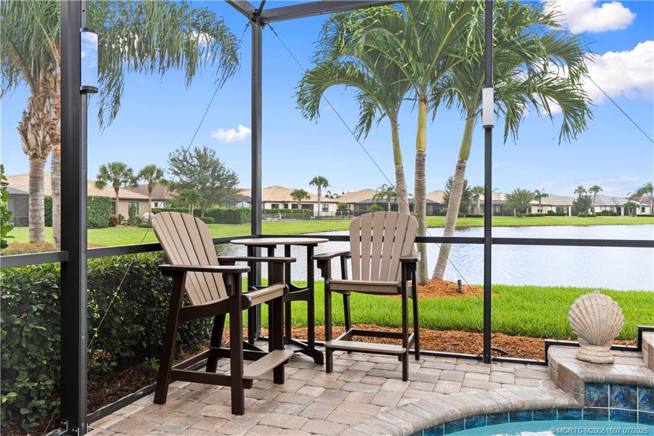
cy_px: 218
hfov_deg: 67.4
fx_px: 490
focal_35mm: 27
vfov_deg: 47.9
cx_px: 327
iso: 100
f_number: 9
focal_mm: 18
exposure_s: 1/25
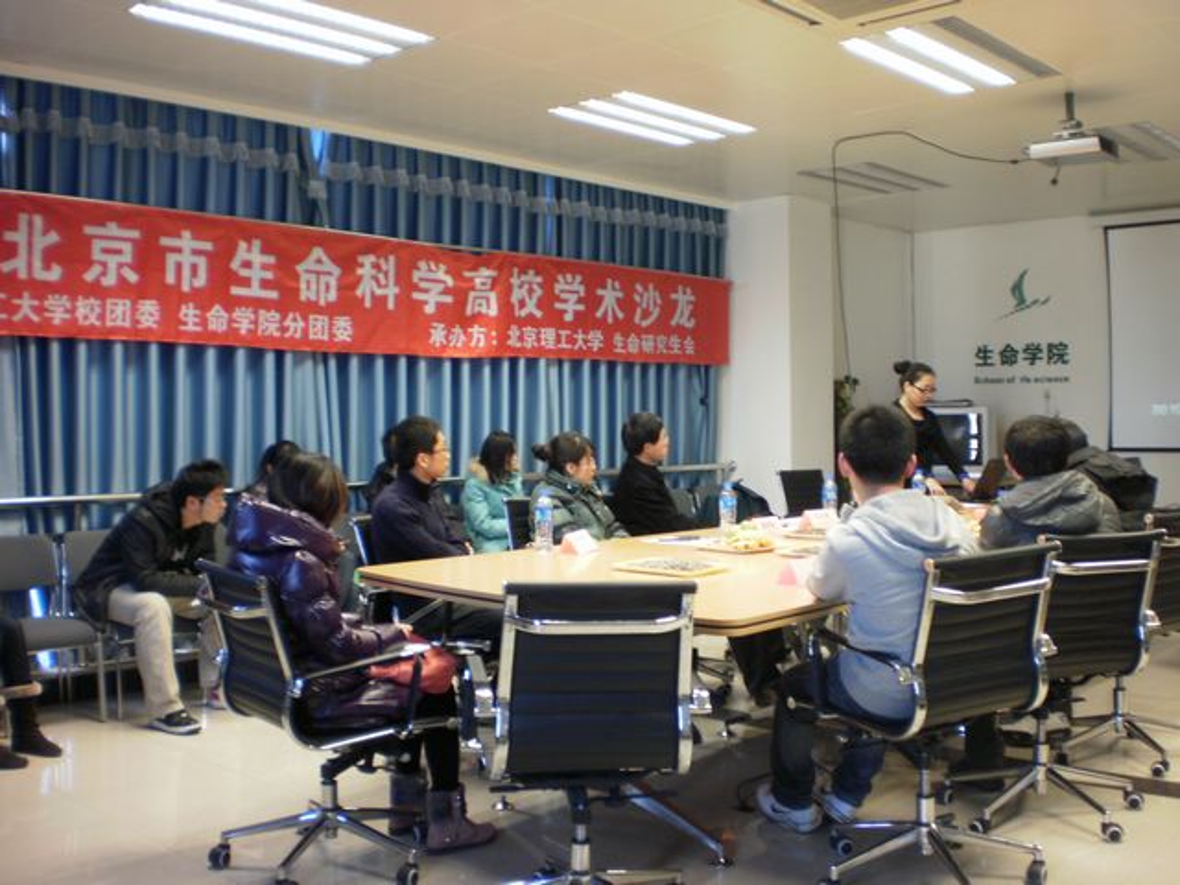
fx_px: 1227
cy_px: 442
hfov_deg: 51.4
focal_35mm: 36
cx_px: 590
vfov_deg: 39.7
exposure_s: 1/6
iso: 125
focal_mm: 6.3
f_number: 3.1
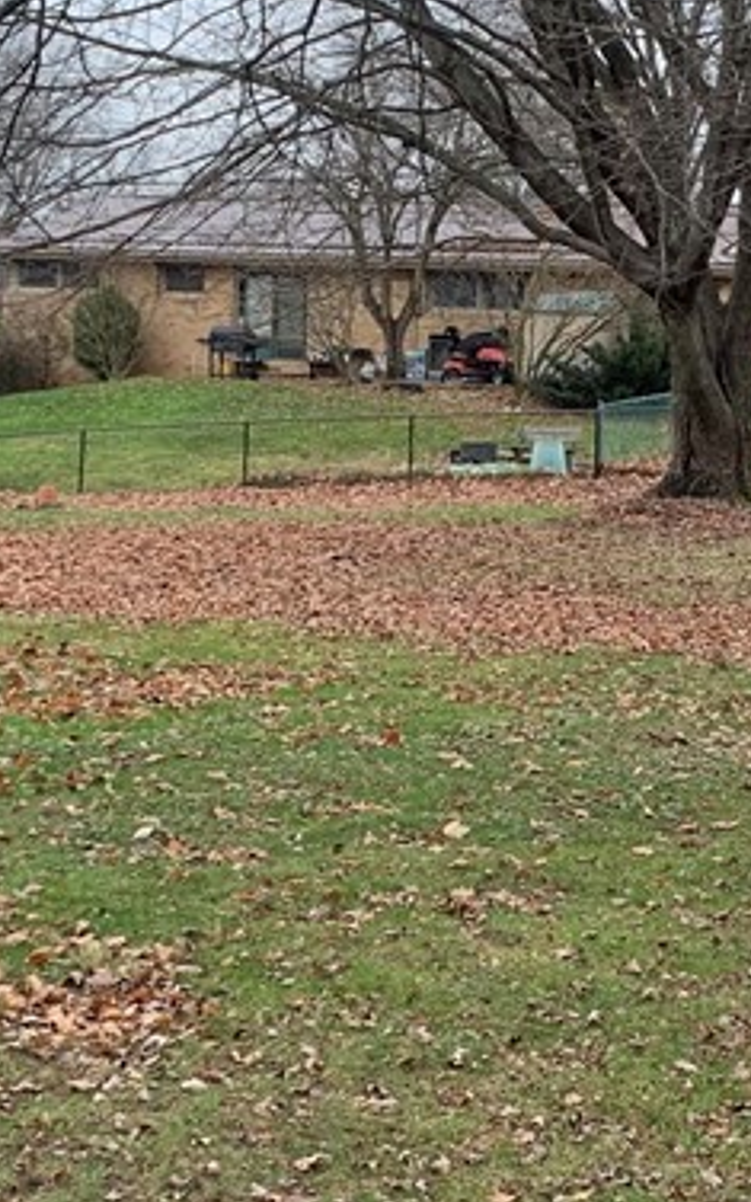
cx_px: 630
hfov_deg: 17.2
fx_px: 2456
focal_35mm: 75
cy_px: 511
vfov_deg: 27.5
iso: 100
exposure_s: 1/104
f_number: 1.8
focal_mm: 4.25
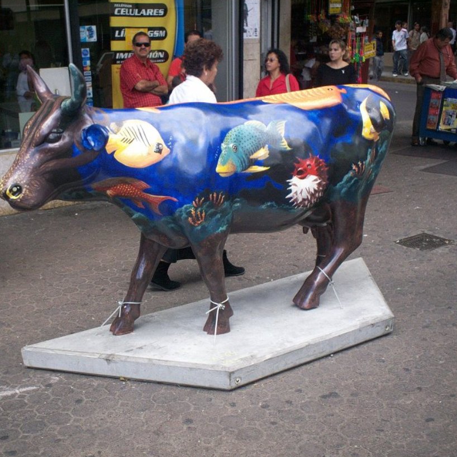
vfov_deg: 39.2
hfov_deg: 38.9
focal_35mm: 43
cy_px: 229
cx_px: 175
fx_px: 642
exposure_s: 1/143
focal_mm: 6
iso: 100
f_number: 4.5
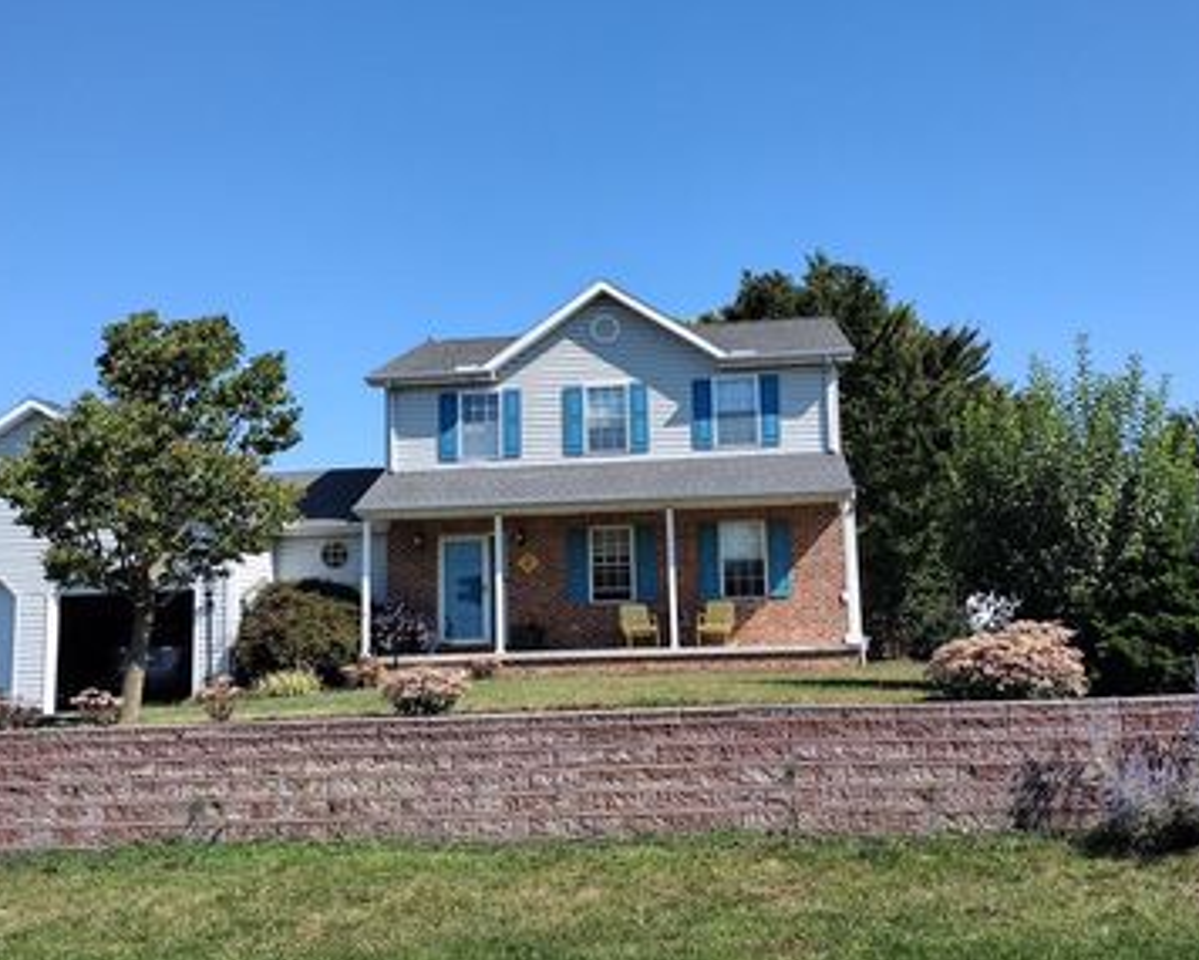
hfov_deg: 49.1
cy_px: 493
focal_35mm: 37
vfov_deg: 40.1
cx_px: 583
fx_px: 1313
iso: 100
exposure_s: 1/1648
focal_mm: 4.71
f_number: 1.7
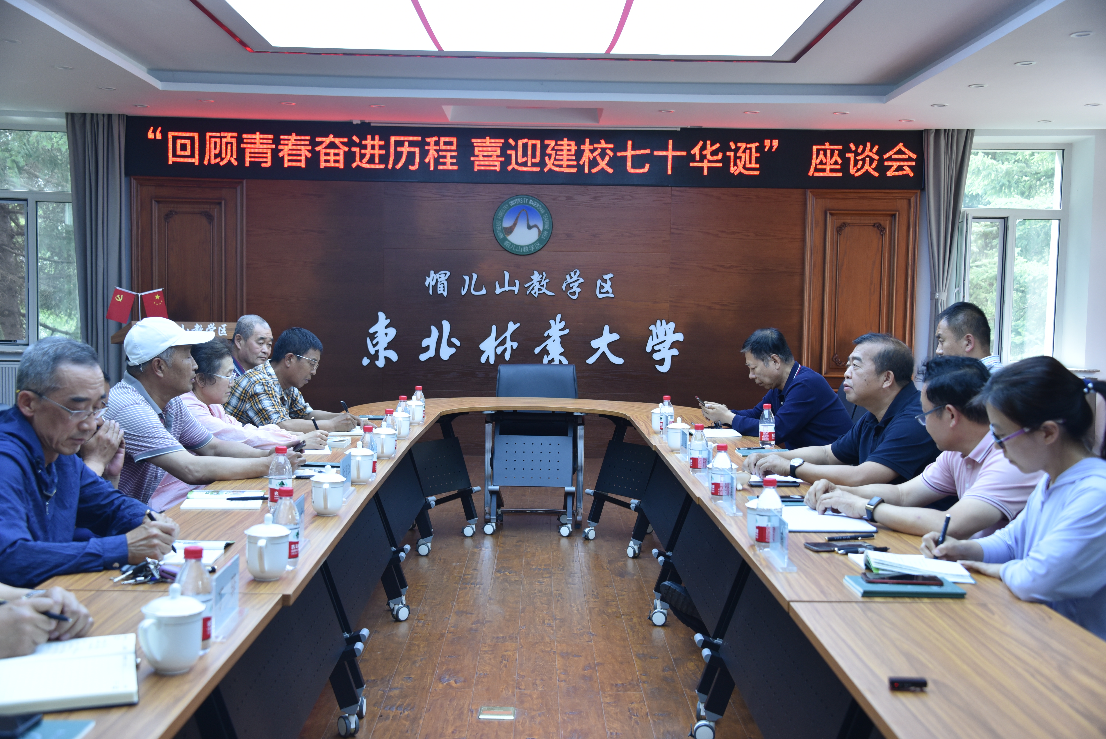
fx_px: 1291
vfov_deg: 31.9
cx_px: 553
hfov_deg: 46.4
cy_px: 370
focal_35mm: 42
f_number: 5
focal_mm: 42
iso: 800
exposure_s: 1/100
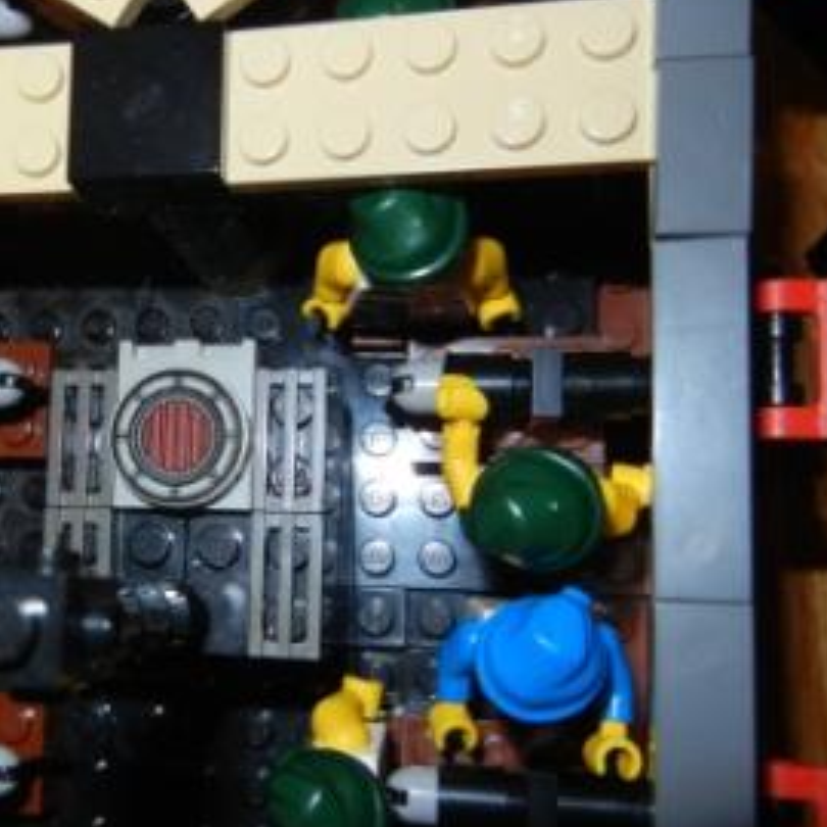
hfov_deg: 37.3
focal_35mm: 44
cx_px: 190
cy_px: 472
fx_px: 1189
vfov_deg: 38.3
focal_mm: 5.4
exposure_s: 1/30
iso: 200
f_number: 7
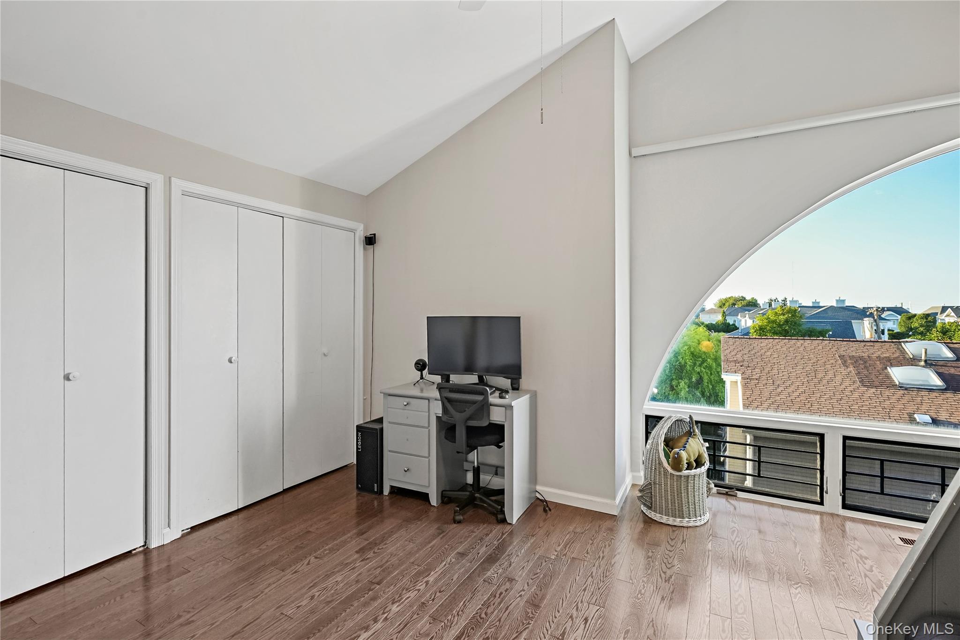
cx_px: 480
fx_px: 427
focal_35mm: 16
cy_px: 320
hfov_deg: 96.7
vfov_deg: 73.7
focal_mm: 16
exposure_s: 1/13
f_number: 7.1
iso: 500
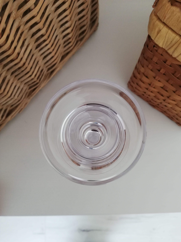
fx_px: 181
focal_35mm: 26
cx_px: 90
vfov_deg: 67.3
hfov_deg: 53.1
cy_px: 121
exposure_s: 1/33.3
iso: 200
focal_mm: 3.81
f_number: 2.2
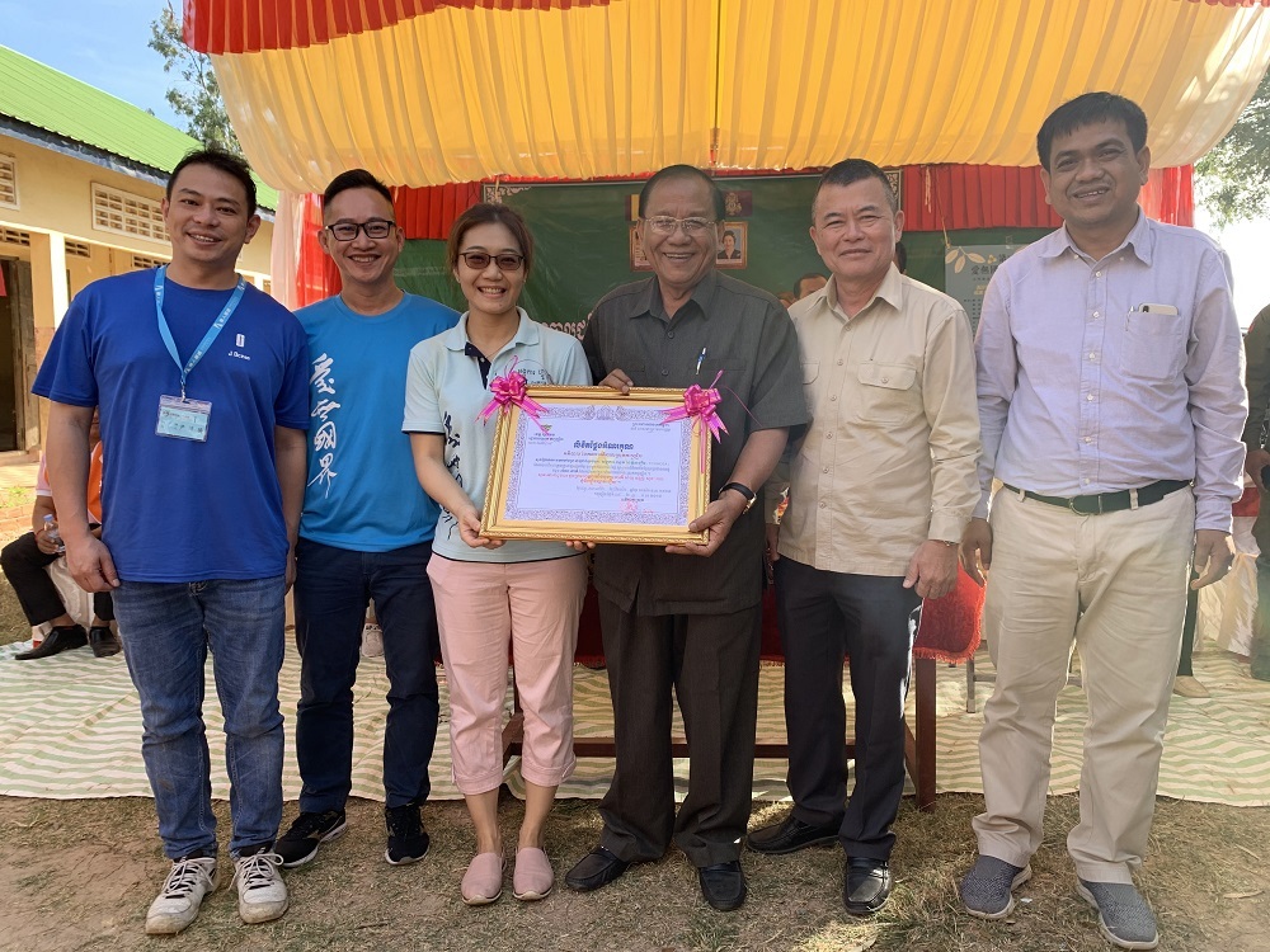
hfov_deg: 67.3
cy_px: 476
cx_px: 635
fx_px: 954
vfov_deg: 53.1
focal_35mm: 26
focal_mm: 4.25
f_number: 1.8
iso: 25
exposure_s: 1/267
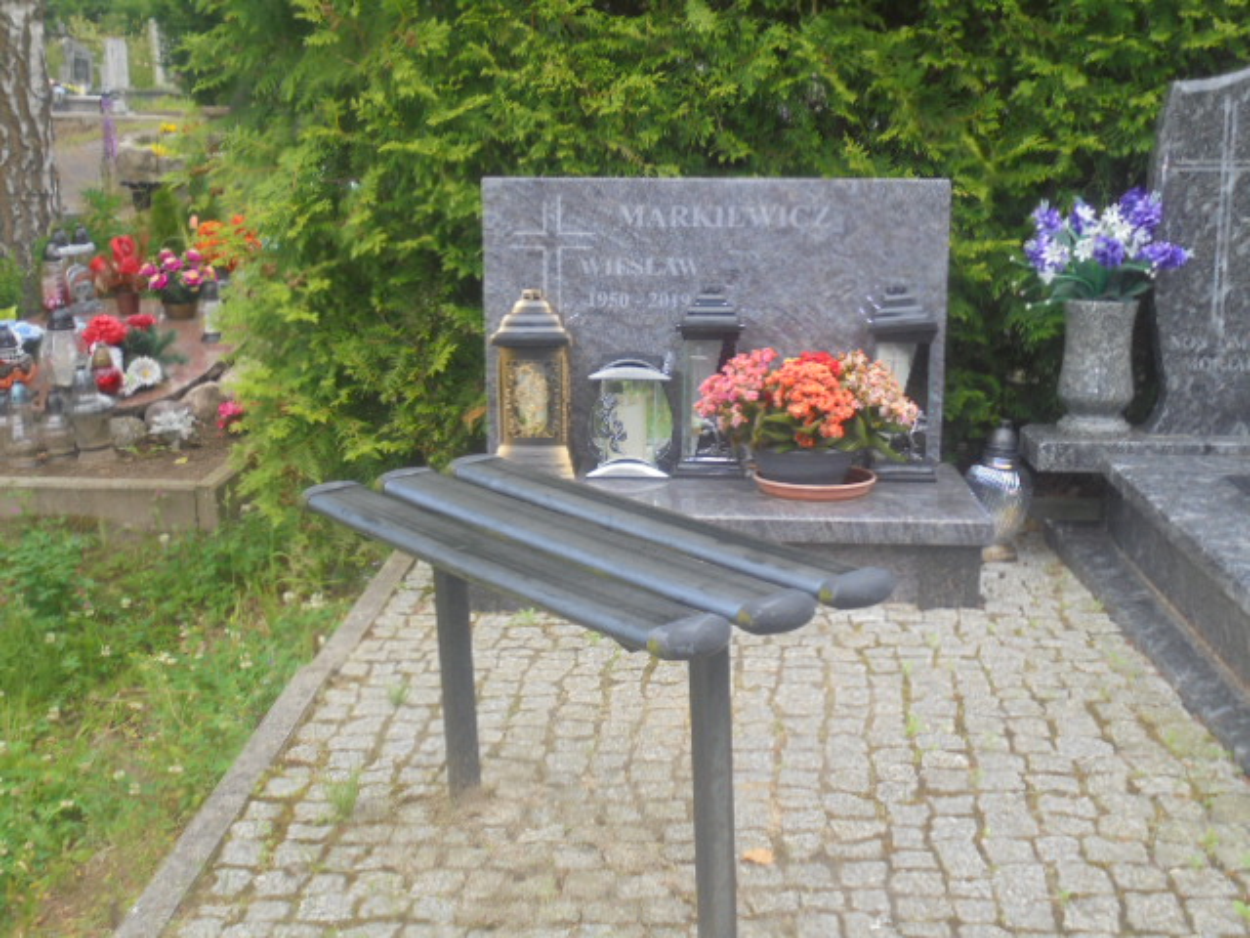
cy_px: 469
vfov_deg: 33.6
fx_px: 1553
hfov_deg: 43.9
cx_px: 625
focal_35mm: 43
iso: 100
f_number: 4.5
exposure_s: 1/30
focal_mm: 7.8
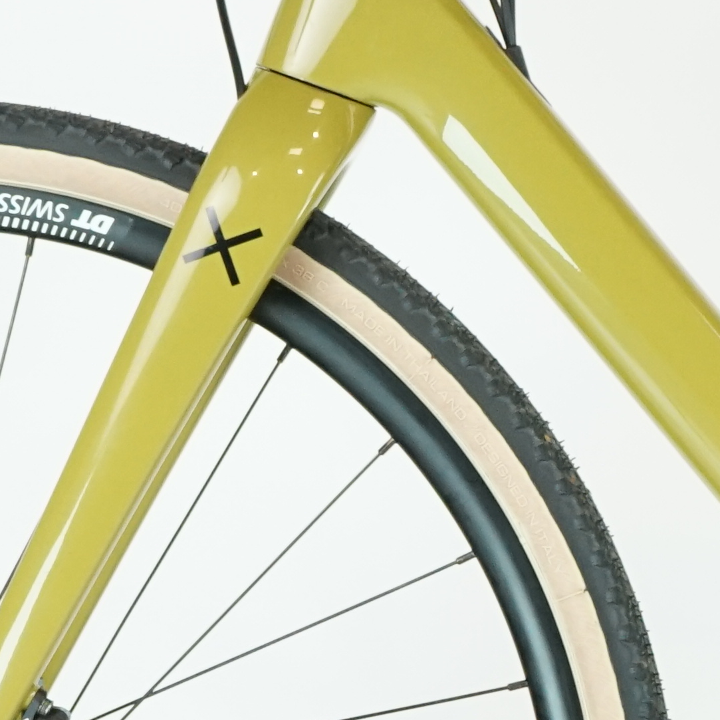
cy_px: 496
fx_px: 6424
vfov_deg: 6.4
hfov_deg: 6.4
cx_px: 969
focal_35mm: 273
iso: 2000
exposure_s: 1/200
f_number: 6.3
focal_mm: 58
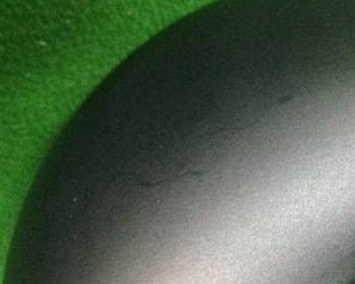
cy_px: 187
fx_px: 641
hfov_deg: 29.4
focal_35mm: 61
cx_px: 335
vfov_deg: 24.9
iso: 250
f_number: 2.4
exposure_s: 1/30
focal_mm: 3.3
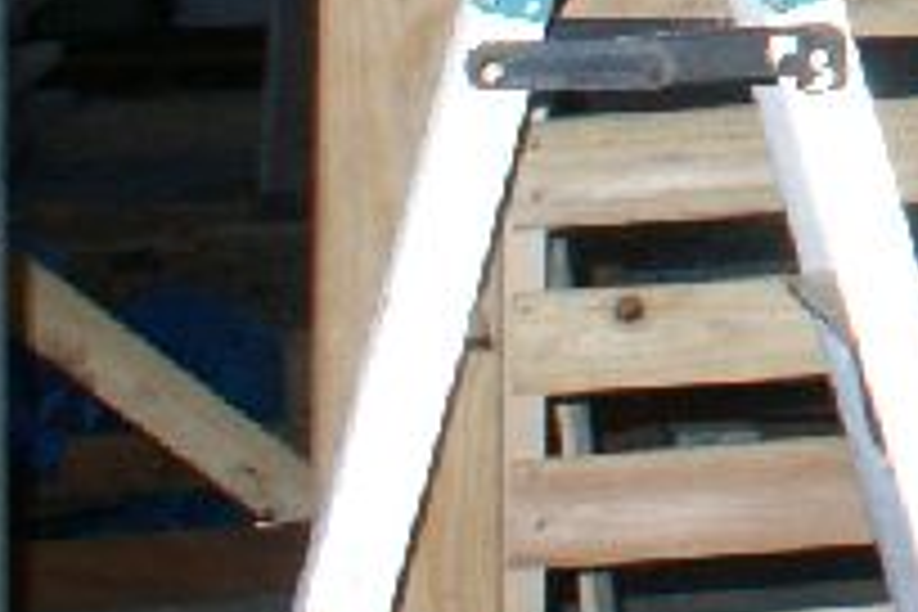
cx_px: 2403
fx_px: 4717
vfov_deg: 6.8
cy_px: -1184
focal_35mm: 185
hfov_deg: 9.5
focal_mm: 18
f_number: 5.6
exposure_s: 1/60
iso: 400
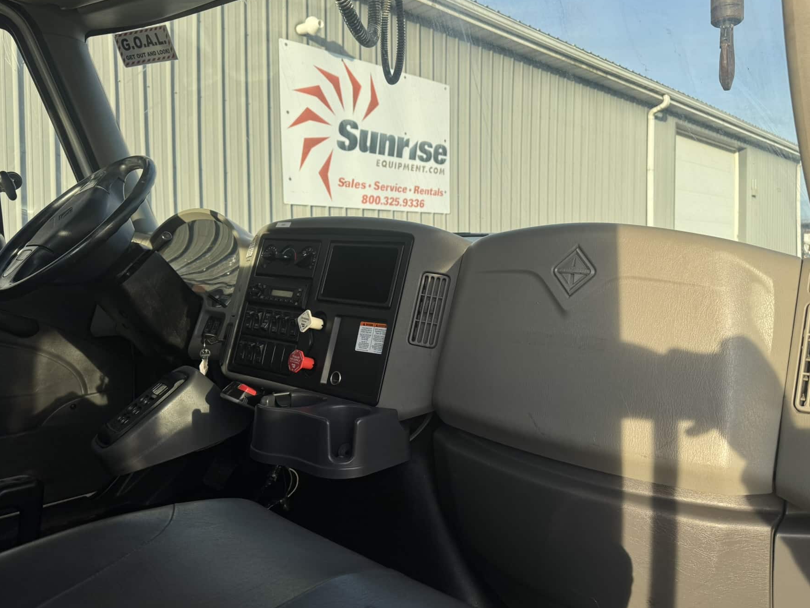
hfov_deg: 63.4
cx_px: 427
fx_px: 655
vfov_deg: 49.7
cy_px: 290
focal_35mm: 28
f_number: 1.78
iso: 80
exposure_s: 1/1395
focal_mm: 6.76
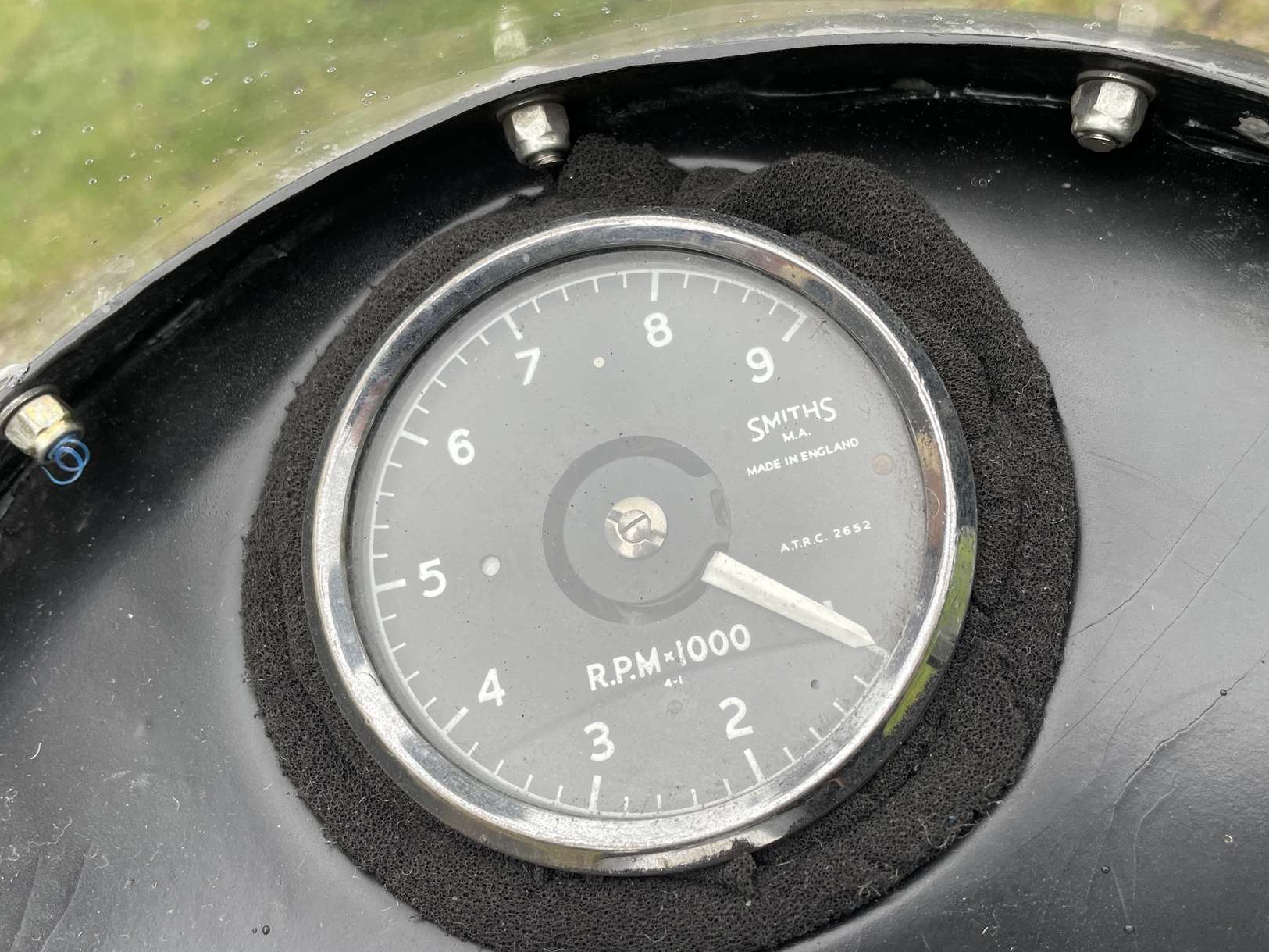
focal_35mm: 32
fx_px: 1173
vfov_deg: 44.2
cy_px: 478
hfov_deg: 56.7
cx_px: 694
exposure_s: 1/284
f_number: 1.6
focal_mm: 4.2
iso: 32
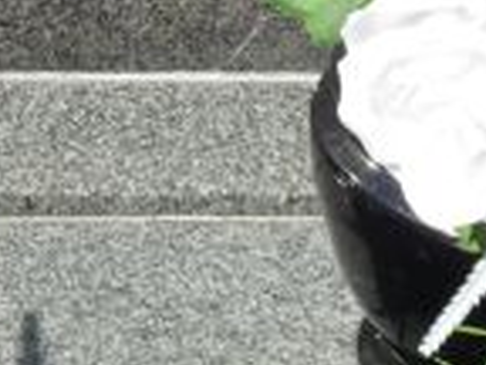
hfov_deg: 5.9
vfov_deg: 4.4
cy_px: -615
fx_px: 4605
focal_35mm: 328
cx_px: -530
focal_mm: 10.4
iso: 100
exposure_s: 1/250
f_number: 5.6
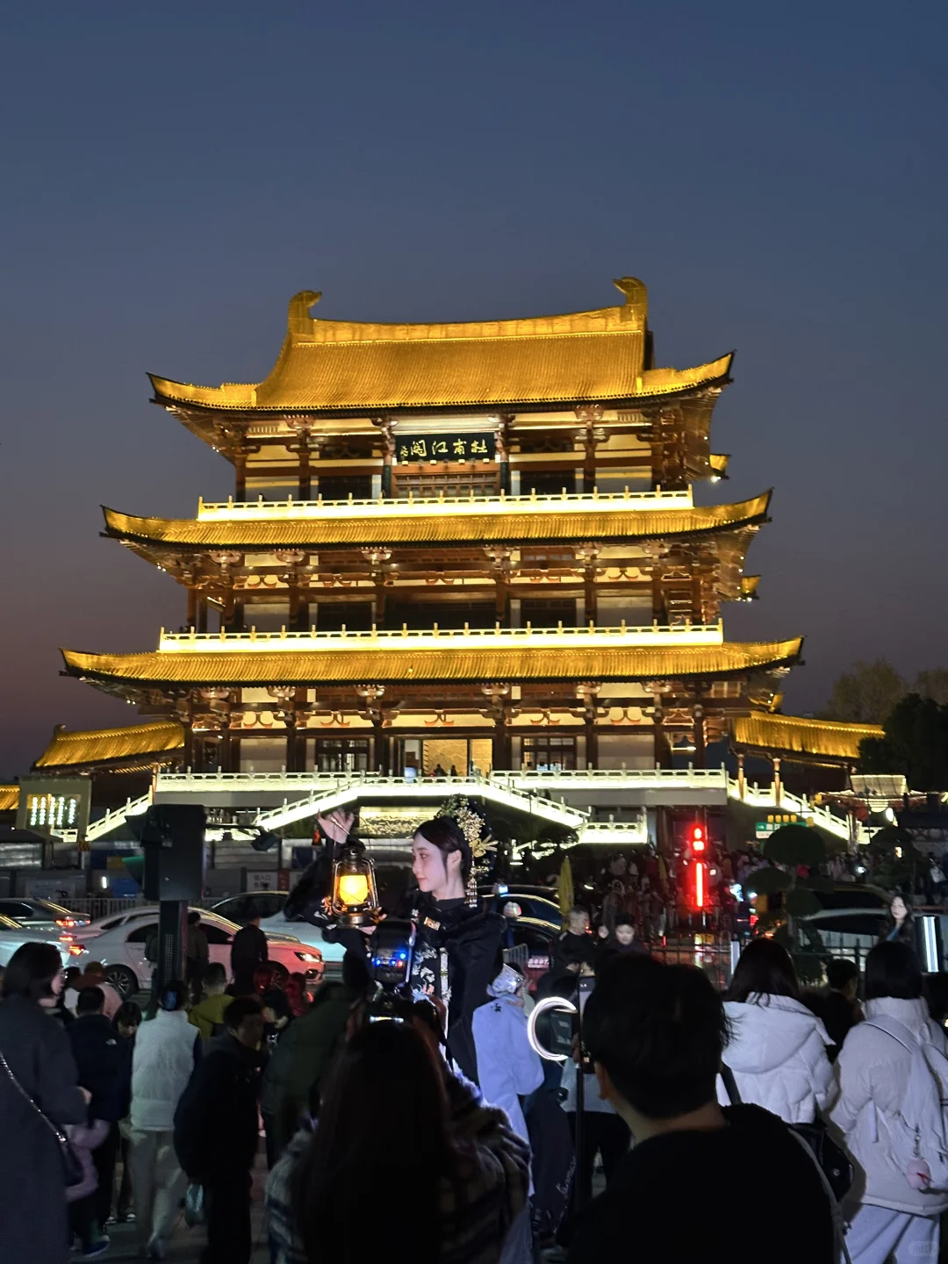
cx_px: 474
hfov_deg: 30.3
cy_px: 632
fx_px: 1753
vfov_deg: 39.7
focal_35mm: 48
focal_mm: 6.86
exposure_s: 1/33
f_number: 1.78
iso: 250
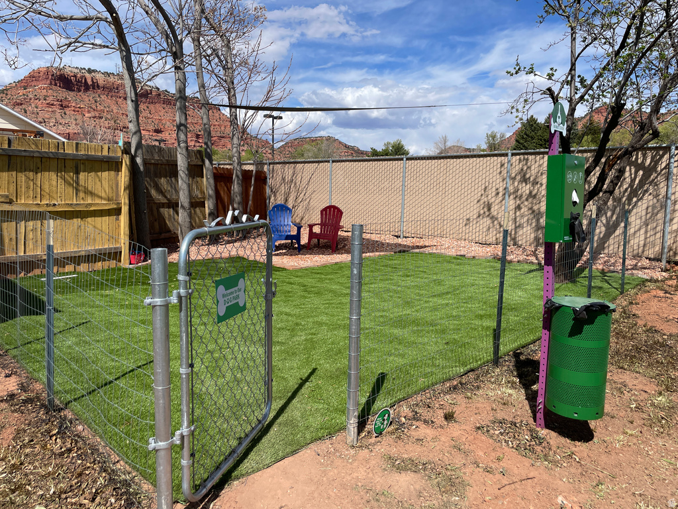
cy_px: 254
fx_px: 509
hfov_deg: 67.3
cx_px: 339
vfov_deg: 53.1
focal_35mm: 26
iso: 32
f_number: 1.6
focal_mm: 4.2
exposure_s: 1/4464
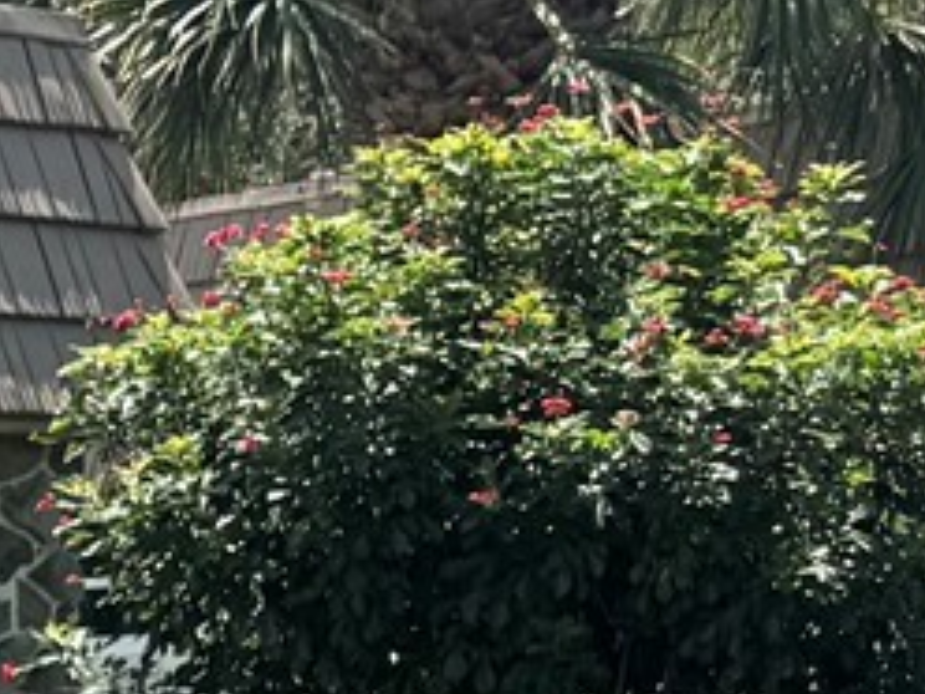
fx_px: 4142
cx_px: -1887
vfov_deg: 9.3
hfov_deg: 9.7
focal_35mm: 155
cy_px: 1101
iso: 80
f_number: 1.78
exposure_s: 1/2959
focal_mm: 6.76
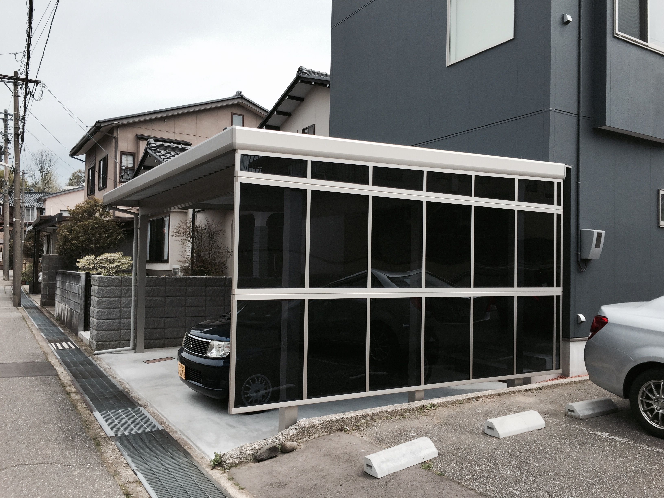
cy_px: 249
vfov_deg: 48.2
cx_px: 332
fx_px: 556
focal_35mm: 29
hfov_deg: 61.7
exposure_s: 1/1582
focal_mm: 4.15
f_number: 2.2
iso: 32
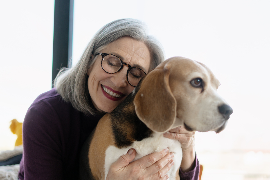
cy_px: 90
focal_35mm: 50
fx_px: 375
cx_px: 135
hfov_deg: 39.6
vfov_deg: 27.0
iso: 250
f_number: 2
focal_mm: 50
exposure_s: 1/800
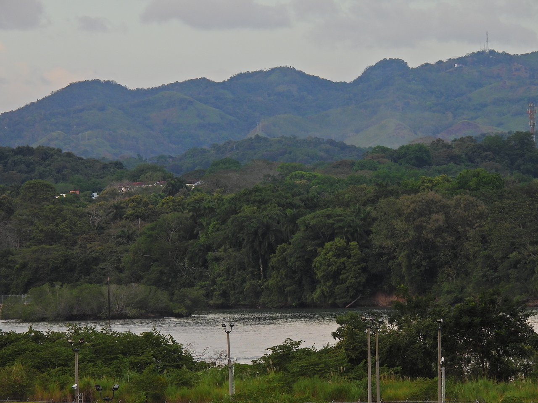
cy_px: 202
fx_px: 5440
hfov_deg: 5.7
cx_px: 269
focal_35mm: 350
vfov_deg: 4.2
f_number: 5
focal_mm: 62.5
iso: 100
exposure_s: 1/400
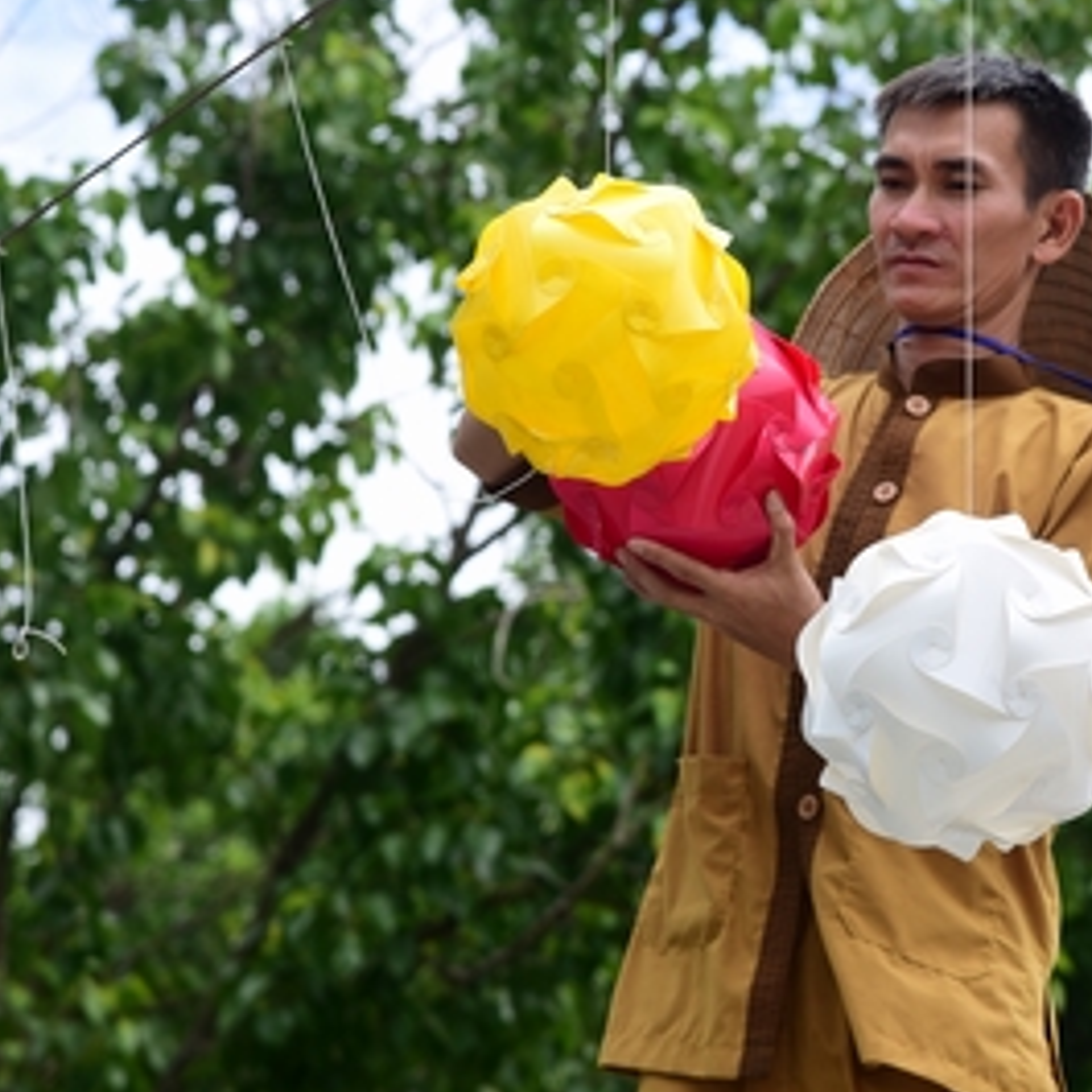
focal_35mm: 234
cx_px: 882
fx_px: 8352
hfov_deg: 7.5
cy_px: 317
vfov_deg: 7.5
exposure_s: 1/200
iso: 100
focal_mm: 112
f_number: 7.1
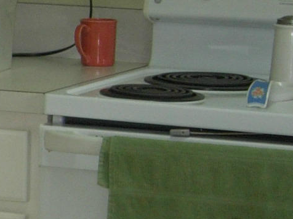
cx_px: -196
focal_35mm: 207
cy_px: 120
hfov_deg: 9.2
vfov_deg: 7.2
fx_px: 1752
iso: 79
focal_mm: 7.8
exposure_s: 1/32
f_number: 2.8
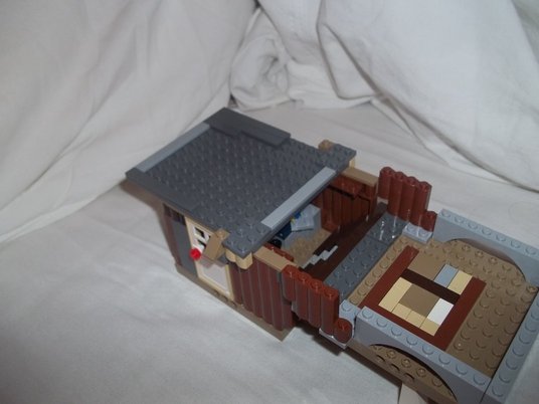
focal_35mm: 32
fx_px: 498
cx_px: 270
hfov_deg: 56.8
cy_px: 202
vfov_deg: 44.2
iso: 64
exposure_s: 1/30
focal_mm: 5.7
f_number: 2.9
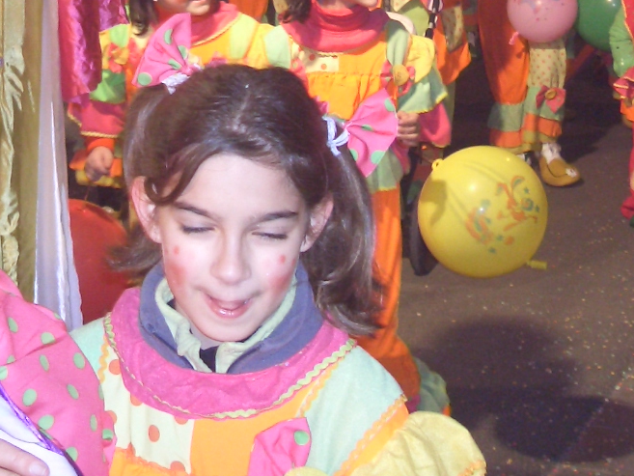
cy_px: -90
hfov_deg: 20.6
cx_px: 221
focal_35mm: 95
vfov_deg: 15.0
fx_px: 1740
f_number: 2.8
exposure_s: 1/60
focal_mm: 8
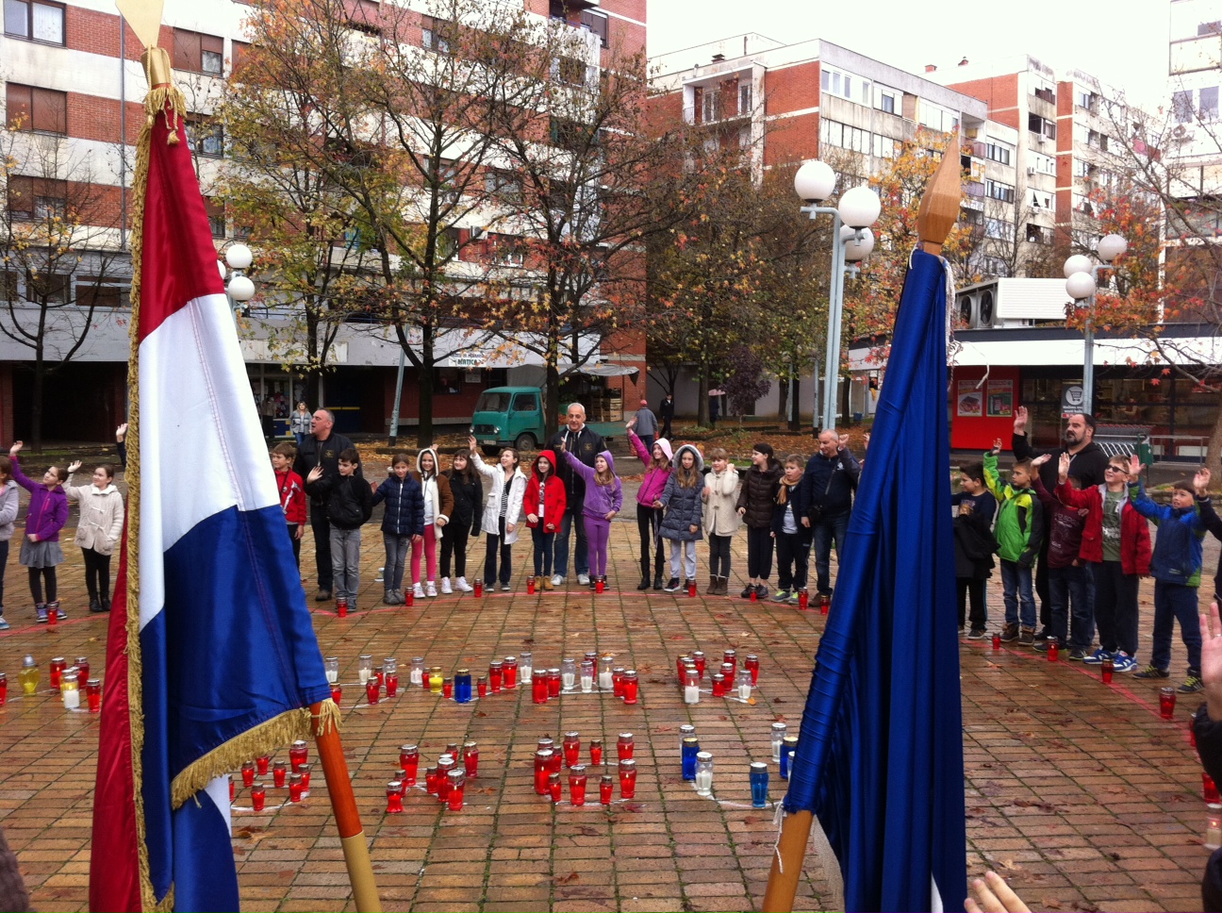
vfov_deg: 40.6
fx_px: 1234
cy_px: 456
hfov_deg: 52.7
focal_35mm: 35
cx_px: 611
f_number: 2.8
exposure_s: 1/120
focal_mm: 3.85
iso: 80
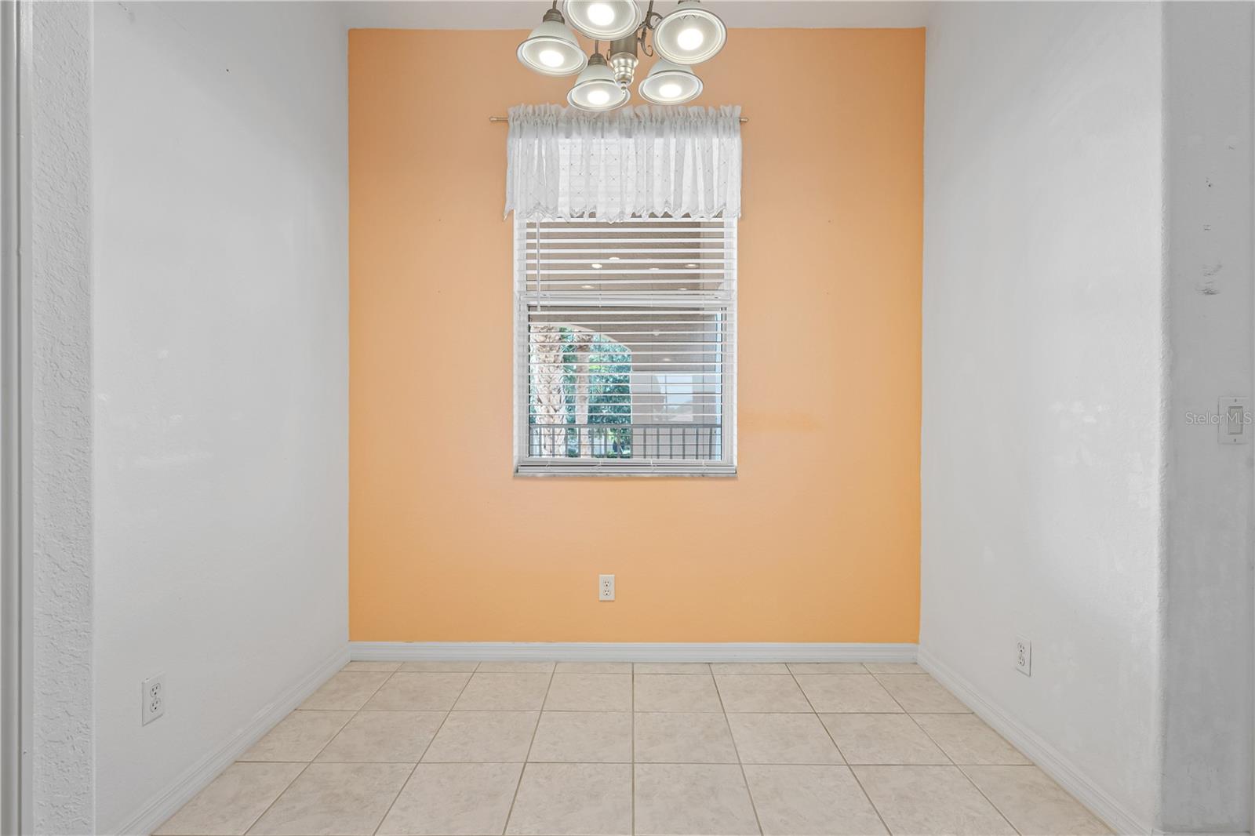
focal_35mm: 18
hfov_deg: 91.6
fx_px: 610
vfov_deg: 68.9
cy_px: 418
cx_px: 628
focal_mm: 17.5
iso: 400
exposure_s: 1/20
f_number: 8
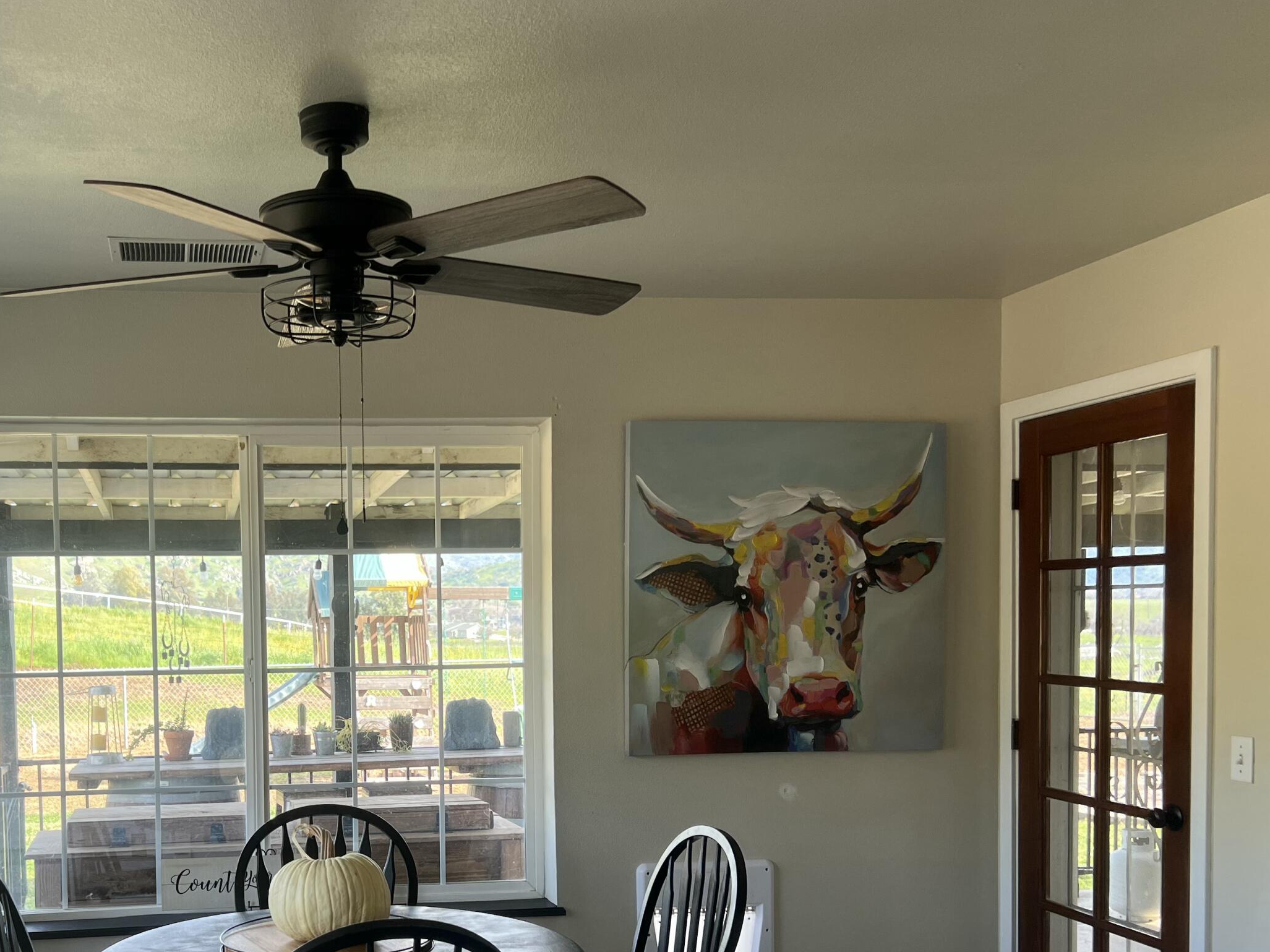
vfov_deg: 37.1
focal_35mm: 38
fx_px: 1394
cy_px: 673
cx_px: 358
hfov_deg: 47.6
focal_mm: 5.7
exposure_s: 1/196
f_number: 1.5
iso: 50
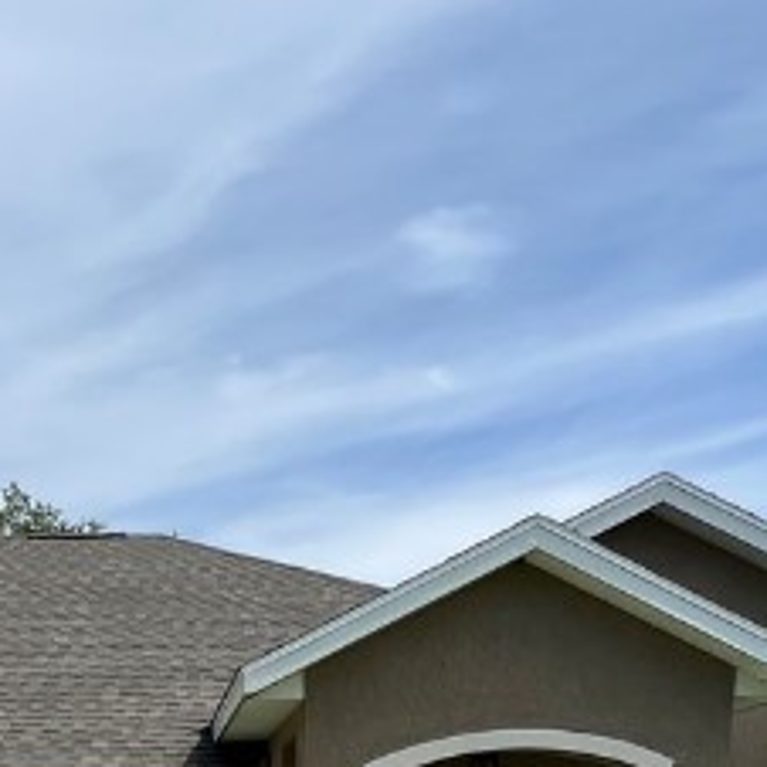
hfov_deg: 31.3
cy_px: 1015
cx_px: 75
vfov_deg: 27.1
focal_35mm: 52
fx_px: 1304
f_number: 1.8
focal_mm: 1.57
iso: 32
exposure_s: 1/1410
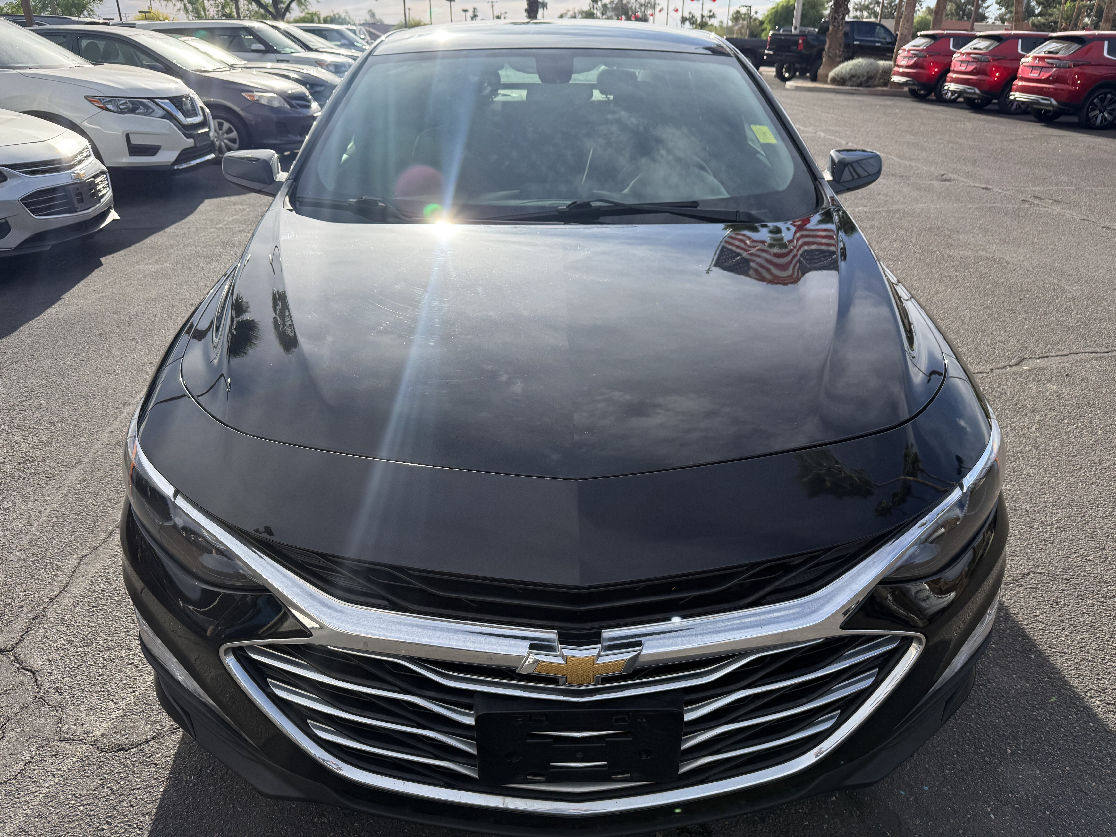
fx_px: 774
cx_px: 558
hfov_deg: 71.6
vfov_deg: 56.8
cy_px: 418
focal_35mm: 24
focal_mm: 6.76
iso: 100
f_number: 1.78
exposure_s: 1/3145
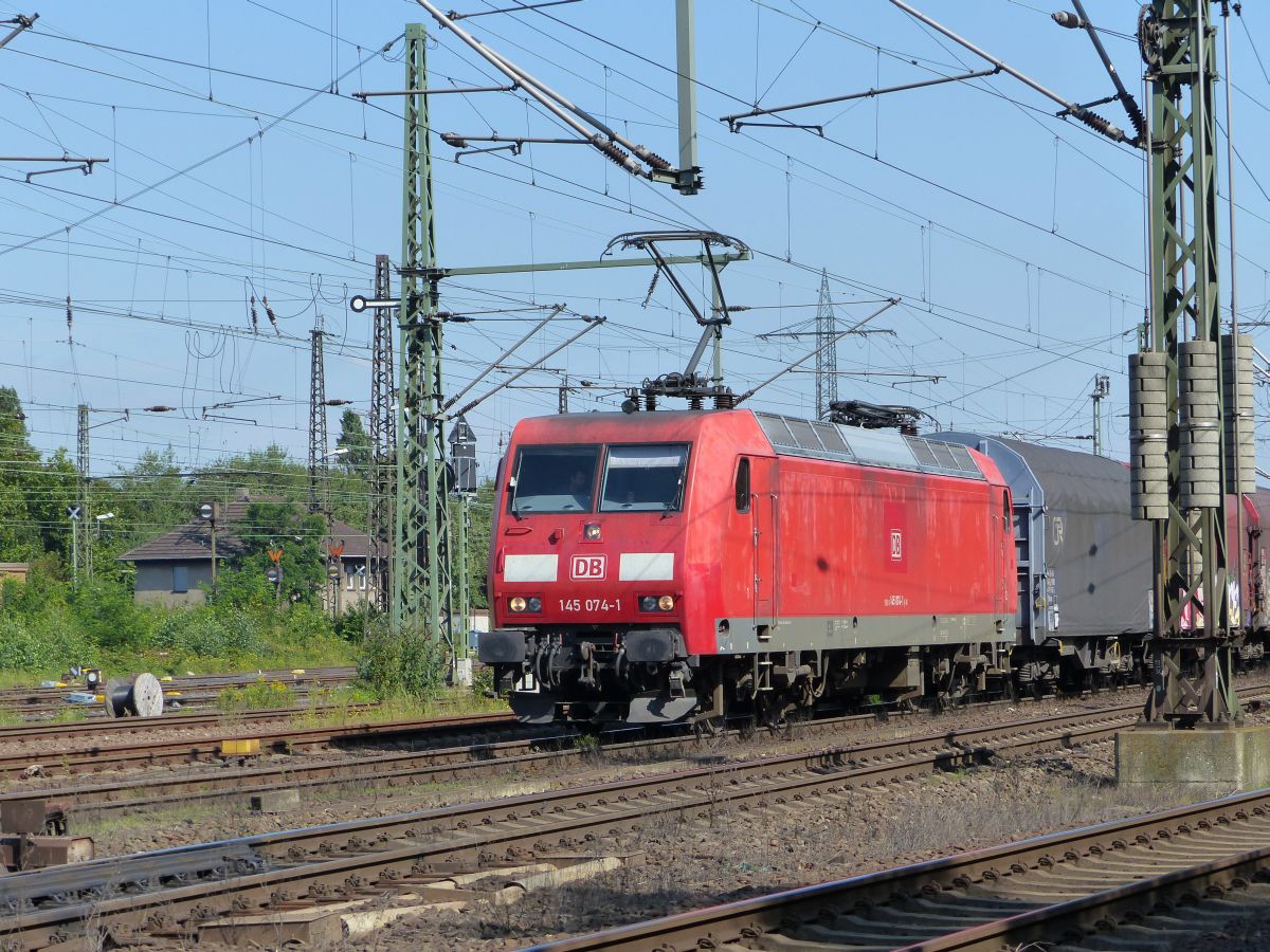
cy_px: 476
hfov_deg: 17.0
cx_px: 635
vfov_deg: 12.8
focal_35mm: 116
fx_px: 4256
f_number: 4
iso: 160
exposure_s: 1/800
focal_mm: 20.9
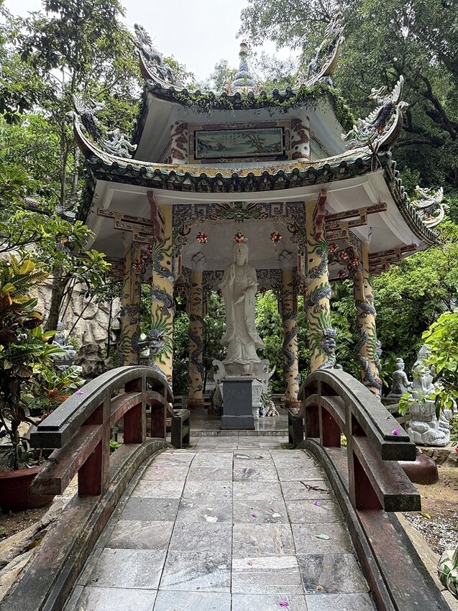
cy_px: 306
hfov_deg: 56.8
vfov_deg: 71.6
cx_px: 229
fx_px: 424
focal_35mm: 24
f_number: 1.78
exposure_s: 1/127
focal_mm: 6.76
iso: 200
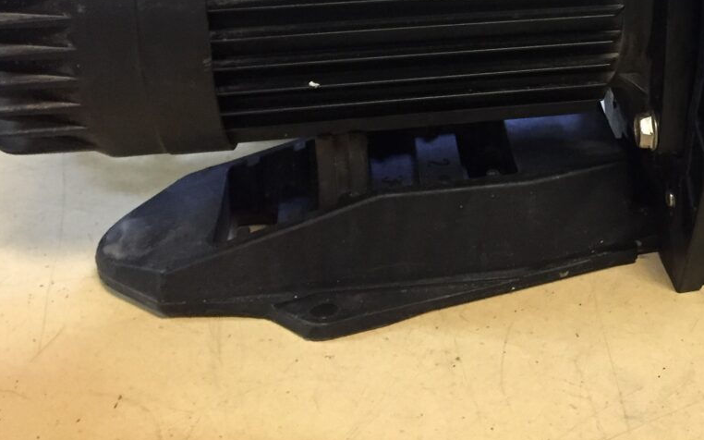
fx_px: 1189
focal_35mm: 62
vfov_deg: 19.8
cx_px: 662
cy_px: -72
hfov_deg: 31.1
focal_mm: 4.15
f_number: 2.2
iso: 250
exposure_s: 1/25
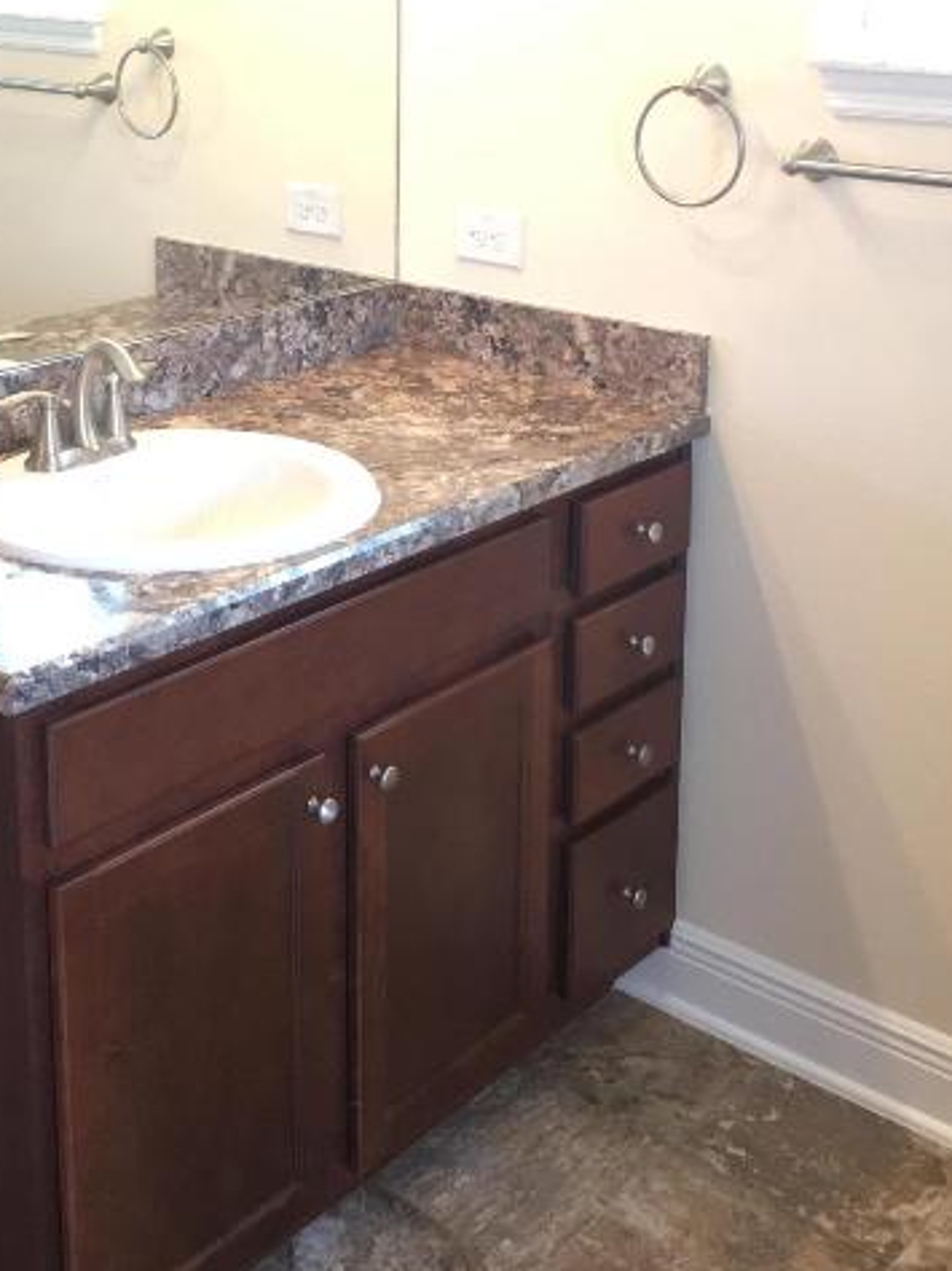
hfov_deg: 30.7
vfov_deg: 39.3
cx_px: 346
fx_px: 1725
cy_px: 311
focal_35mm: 47
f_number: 2.2
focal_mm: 4.15
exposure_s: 1/30
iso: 100
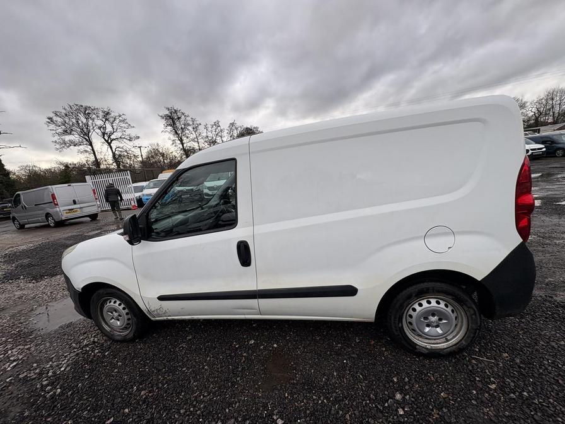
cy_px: 212
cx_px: 282
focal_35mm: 14
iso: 40
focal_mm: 2.22
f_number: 2.2
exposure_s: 1/320
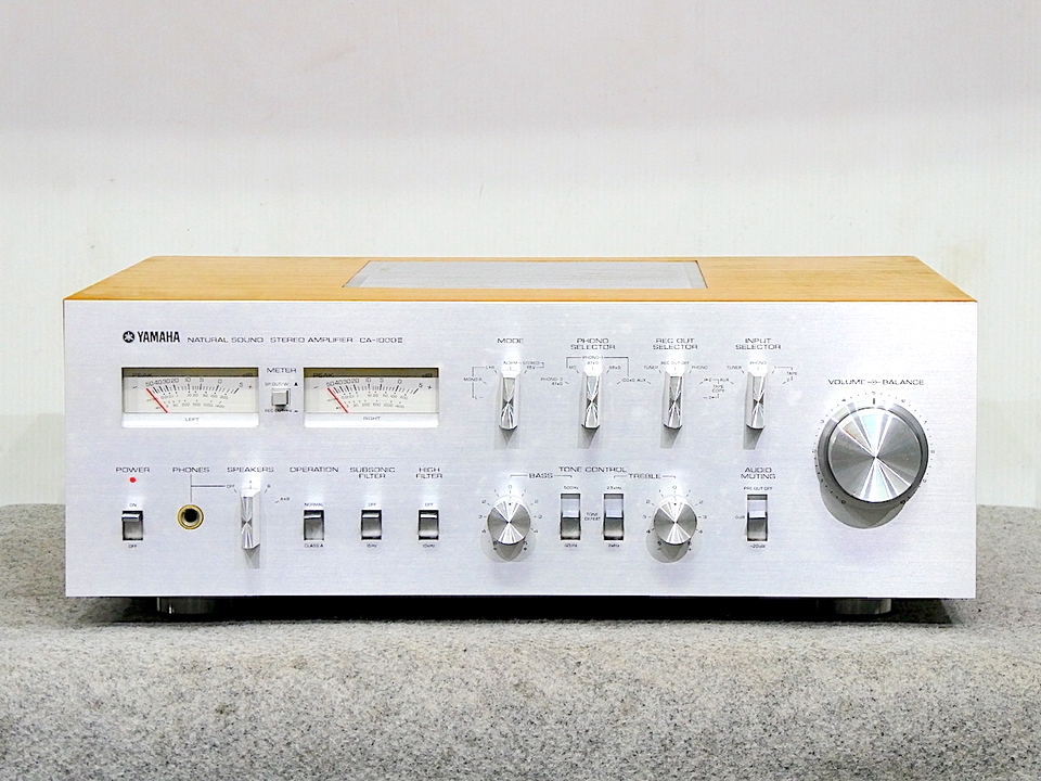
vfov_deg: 12.9
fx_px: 3458
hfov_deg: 17.1
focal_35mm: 115
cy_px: 390
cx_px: 520
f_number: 5.1
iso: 200
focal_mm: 20.6
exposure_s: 1/20
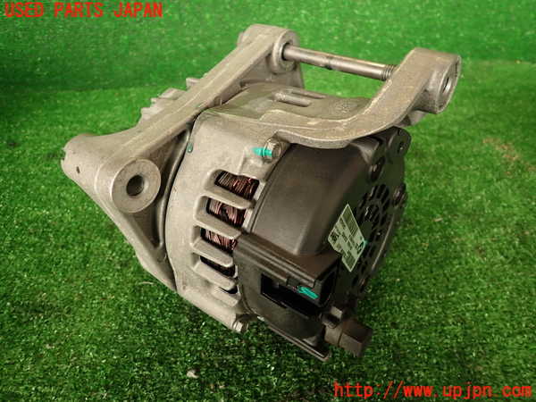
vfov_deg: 54.9
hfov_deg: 69.4
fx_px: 387
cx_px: 268
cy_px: 201
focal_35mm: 25
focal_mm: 4.5
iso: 125
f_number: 2
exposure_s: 1/60
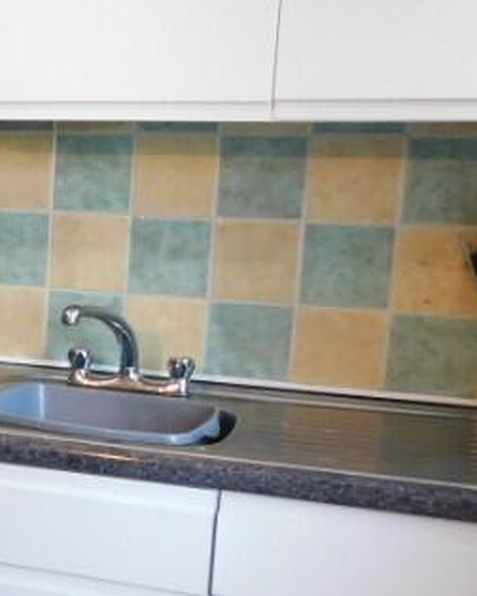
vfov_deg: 25.9
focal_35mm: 73
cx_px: -326
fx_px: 1288
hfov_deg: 17.7
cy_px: 397
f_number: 3
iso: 320
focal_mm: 4
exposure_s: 1/30
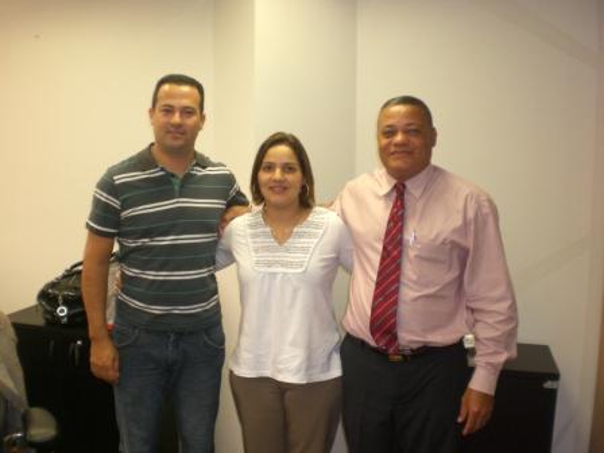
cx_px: 302
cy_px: 226
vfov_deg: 37.7
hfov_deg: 49.0
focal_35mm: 38
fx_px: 663
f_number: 3.1
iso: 200
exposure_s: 1/60
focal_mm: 6.3
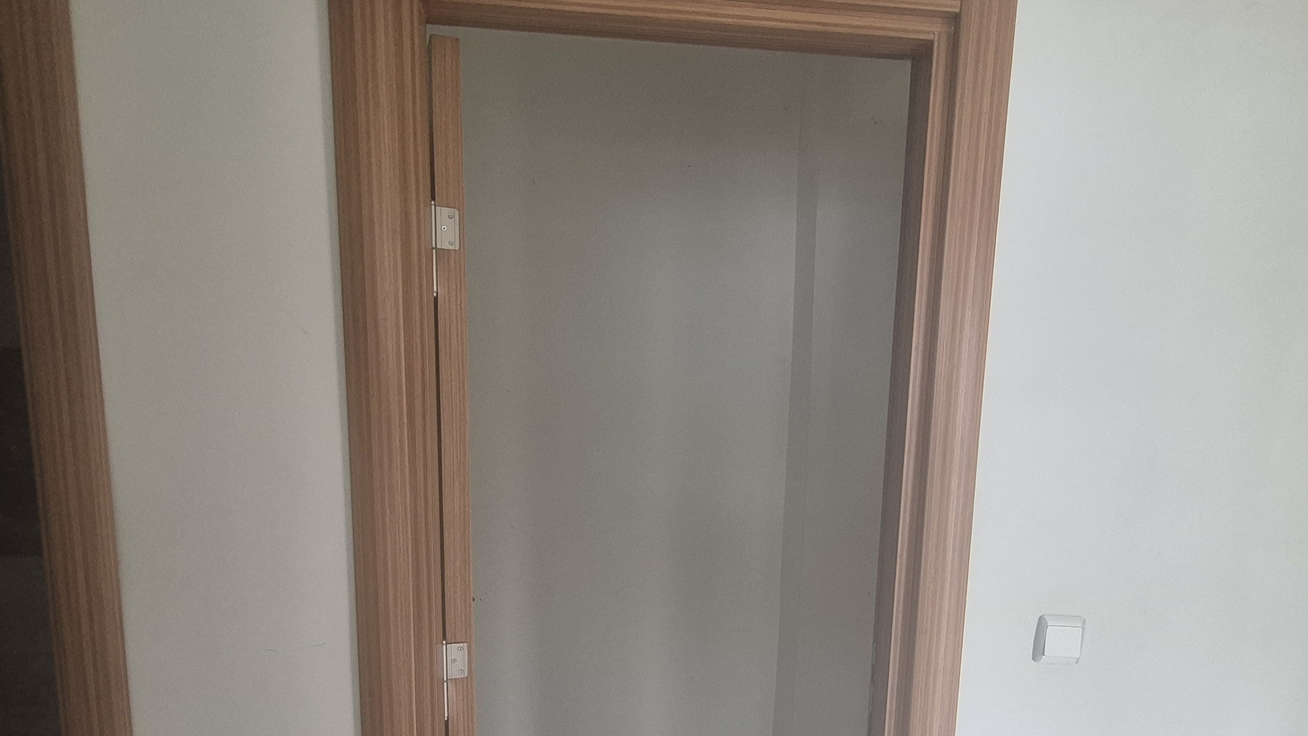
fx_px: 763
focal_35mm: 22
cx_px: 677
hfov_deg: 81.2
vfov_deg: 50.2
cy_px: 510
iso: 160
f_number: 2.2
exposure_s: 1/50
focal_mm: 1.74
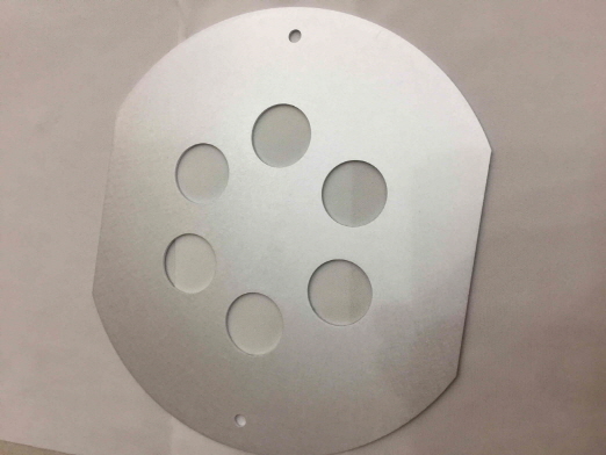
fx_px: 508
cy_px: 228
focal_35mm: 29
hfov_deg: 61.6
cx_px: 303
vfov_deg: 48.3
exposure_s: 1/30
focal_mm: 4.15
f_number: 2.2
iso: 40
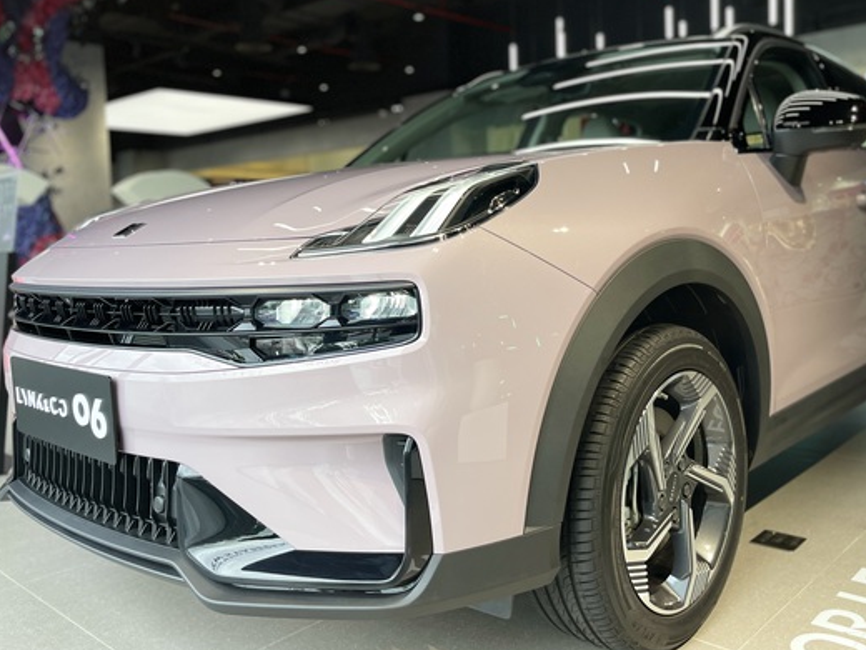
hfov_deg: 56.7
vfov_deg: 44.0
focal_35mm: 32
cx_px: 483
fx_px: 801
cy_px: 275
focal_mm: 5.1
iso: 50
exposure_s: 1/376
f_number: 1.6
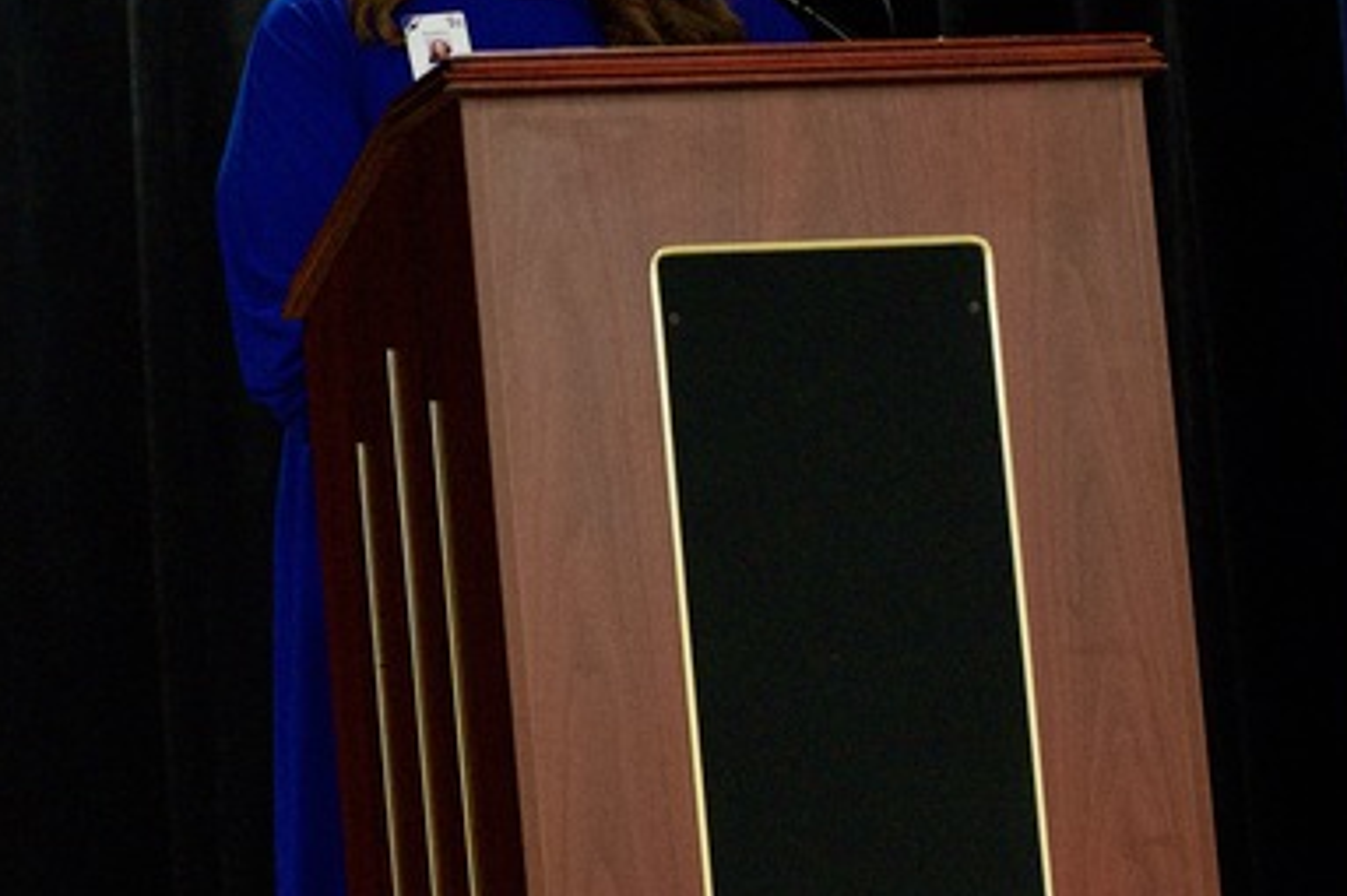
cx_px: 267
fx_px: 6994
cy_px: 525
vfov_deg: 7.3
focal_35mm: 187
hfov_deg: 11.0
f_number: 2.8
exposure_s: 1/320
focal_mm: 70
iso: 3200
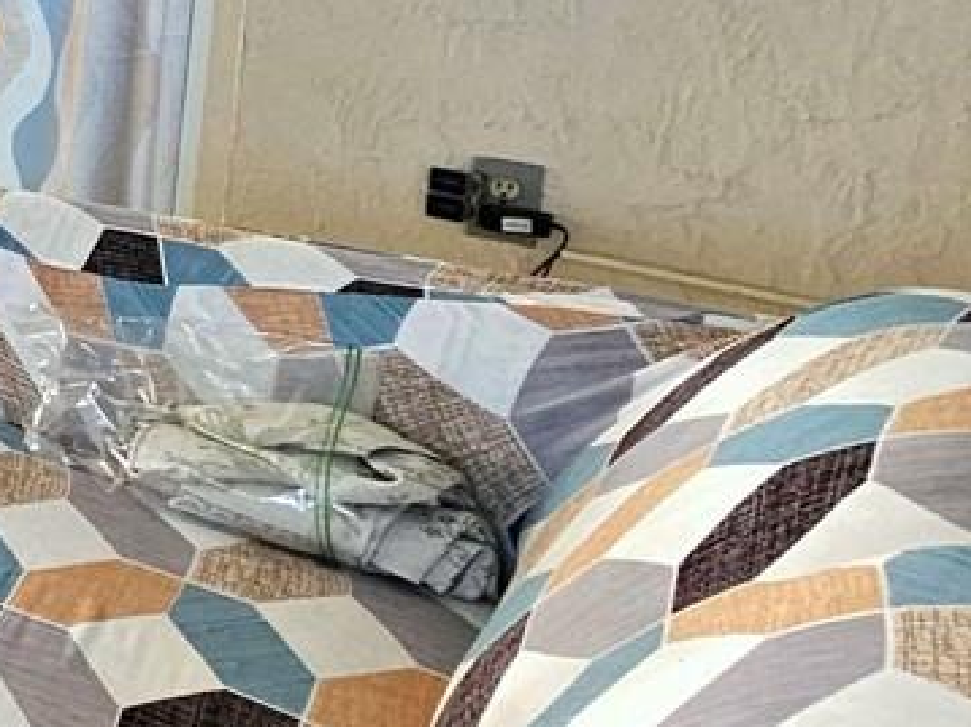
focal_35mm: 58
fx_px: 1626
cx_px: -1139
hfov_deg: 17.4
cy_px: -116
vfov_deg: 23.3
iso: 200
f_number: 2.2
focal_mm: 2.2
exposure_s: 1/77.5
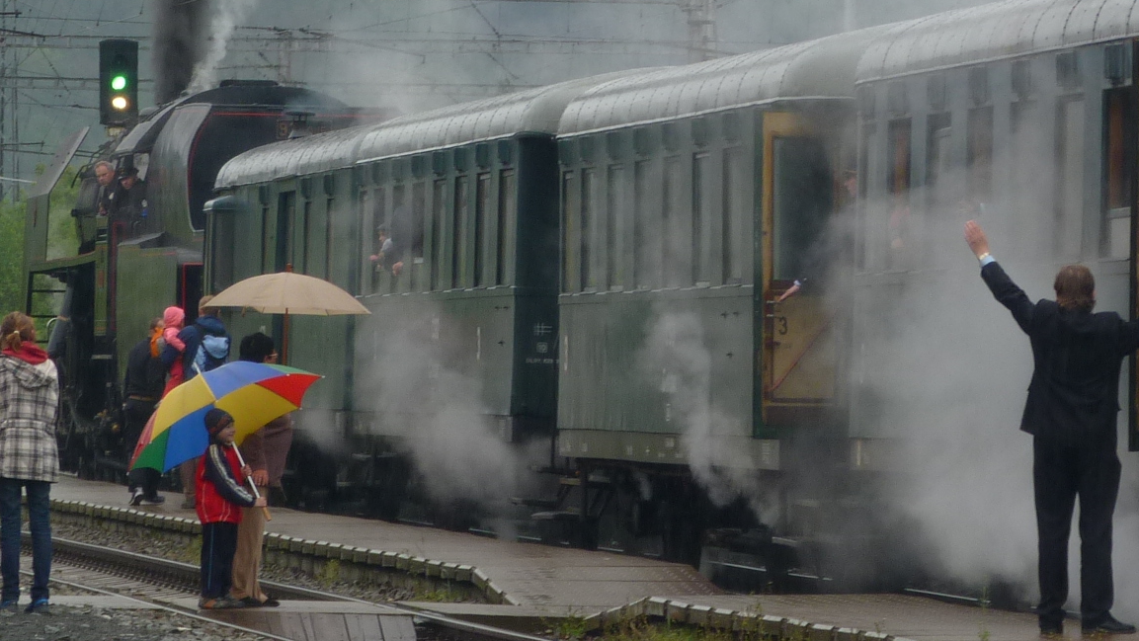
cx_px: 676
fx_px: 12203
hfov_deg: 5.3
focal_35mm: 404
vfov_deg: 3.0
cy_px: -54
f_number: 3.7
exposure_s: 1/80
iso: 80
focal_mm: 30.1
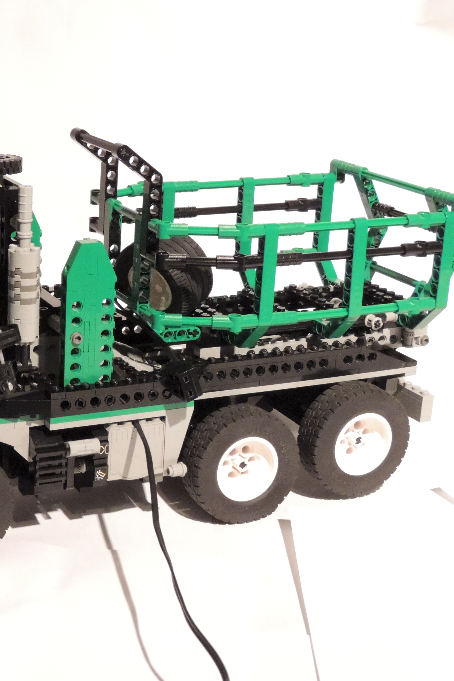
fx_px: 1249
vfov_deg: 30.5
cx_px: 14
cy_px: 338
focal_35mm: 66
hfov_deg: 20.1
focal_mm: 8.3
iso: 1600
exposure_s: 1/30
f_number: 3.5
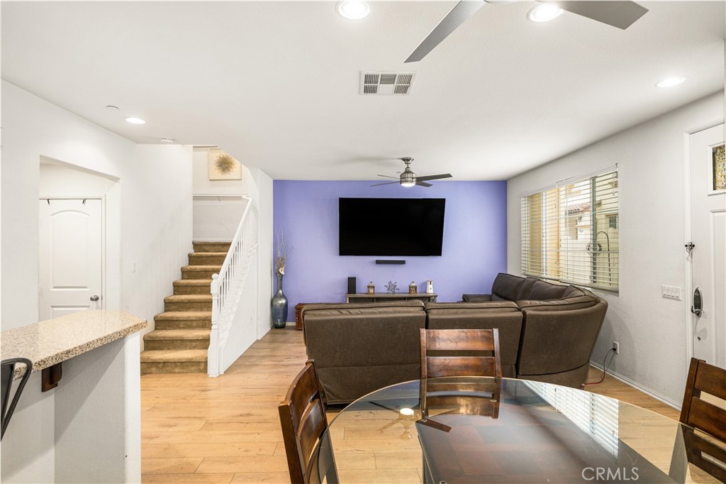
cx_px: 363
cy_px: 242
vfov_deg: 65.9
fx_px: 373
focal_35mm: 18
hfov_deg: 88.5
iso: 100
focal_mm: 18.5
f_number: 6.3
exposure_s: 1/4
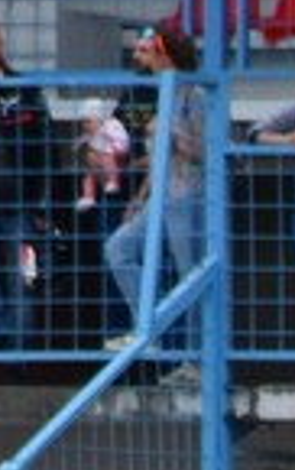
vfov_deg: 1.4
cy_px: 1010
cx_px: 1135
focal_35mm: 1507
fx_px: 19328
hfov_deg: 0.9
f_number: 5.6
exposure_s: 1/1000
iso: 450
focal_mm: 140
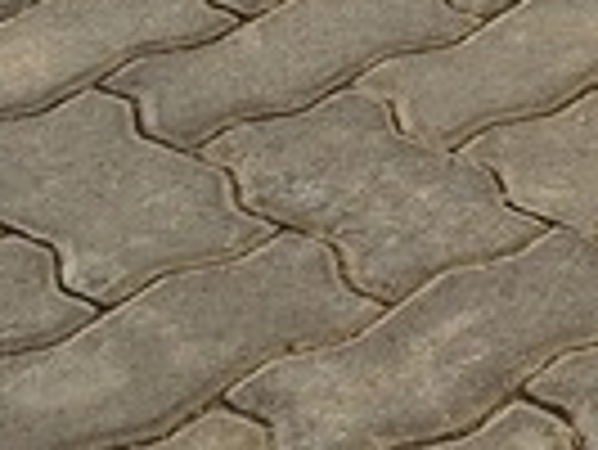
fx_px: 3060
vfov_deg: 6.8
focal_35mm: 177
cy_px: -1242
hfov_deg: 10.1
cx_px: 1322
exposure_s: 1/250
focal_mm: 5.4
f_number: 1.8
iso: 25
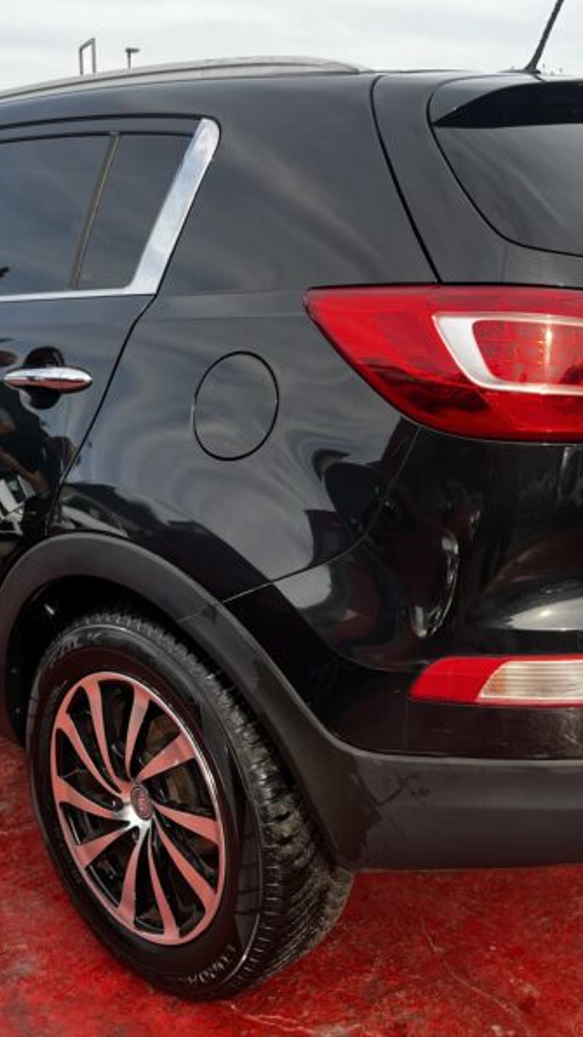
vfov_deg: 52.8
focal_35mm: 38
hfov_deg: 31.1
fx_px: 1045
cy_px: 518
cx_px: 259
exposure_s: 1/493
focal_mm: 5.1
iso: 50
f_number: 1.6
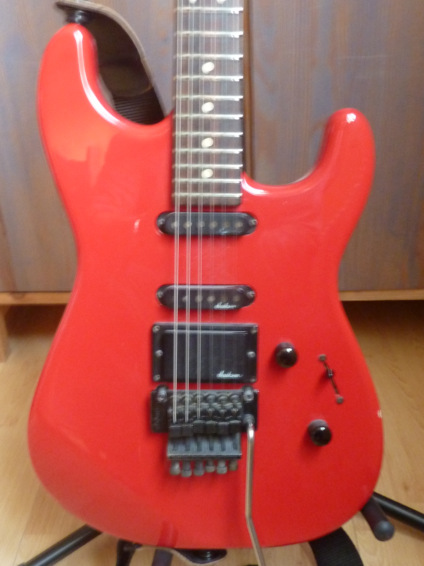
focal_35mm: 38
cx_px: 212
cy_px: 283
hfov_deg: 37.7
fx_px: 621
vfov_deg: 49.0
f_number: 3.3
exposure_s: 1/10
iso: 400
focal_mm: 4.4
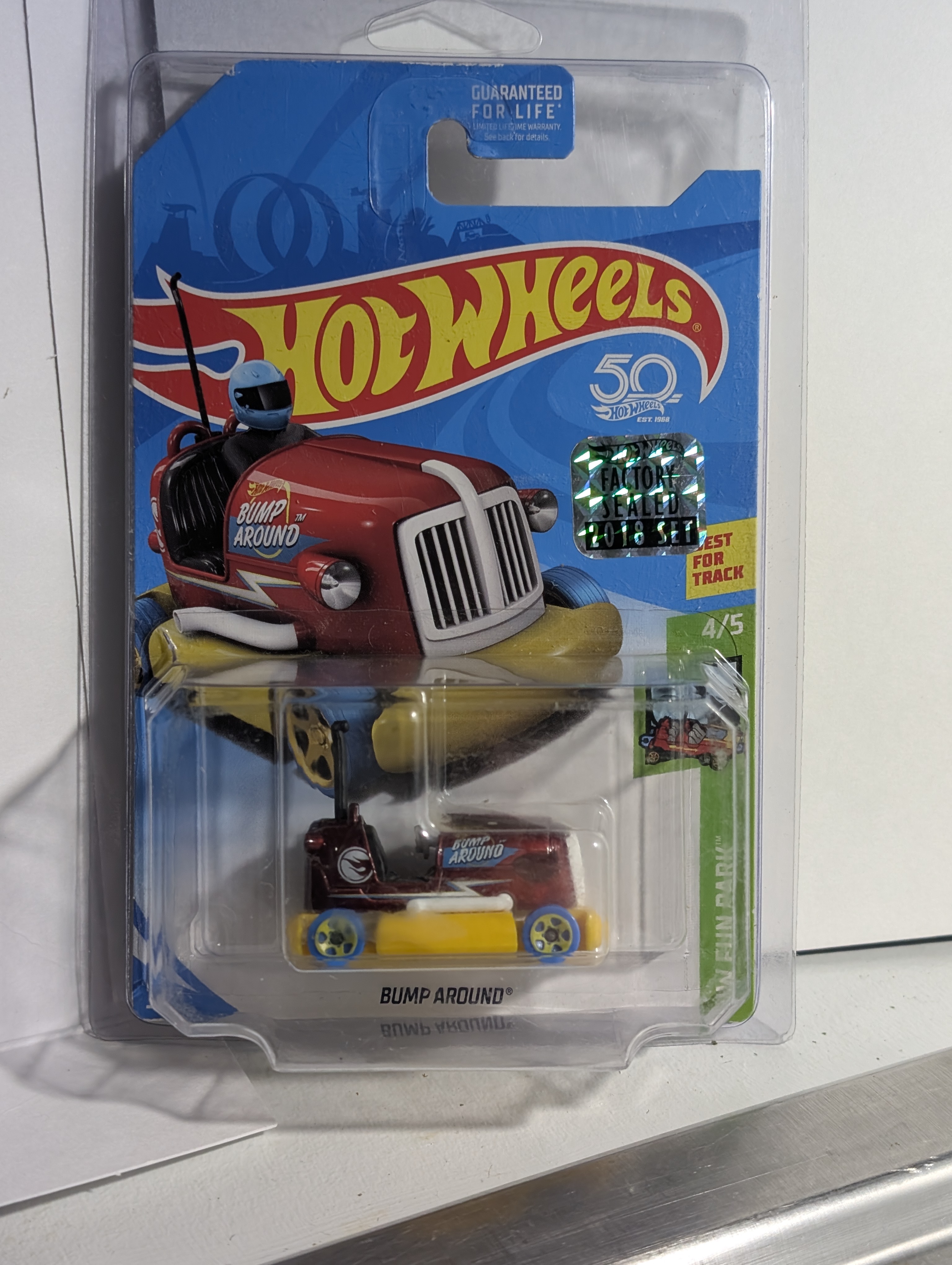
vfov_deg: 38.9
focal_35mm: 49
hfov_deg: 29.7
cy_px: 632
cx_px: 476
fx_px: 1792
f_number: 1.68
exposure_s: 1/42.5
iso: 98
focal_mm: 6.9
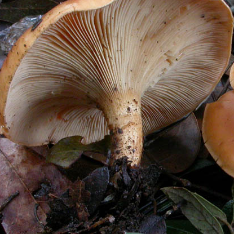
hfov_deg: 11.9
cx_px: 218
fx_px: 1109
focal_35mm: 145
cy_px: 134
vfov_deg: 12.0
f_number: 10.4
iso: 200
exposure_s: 1/4
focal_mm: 17.7
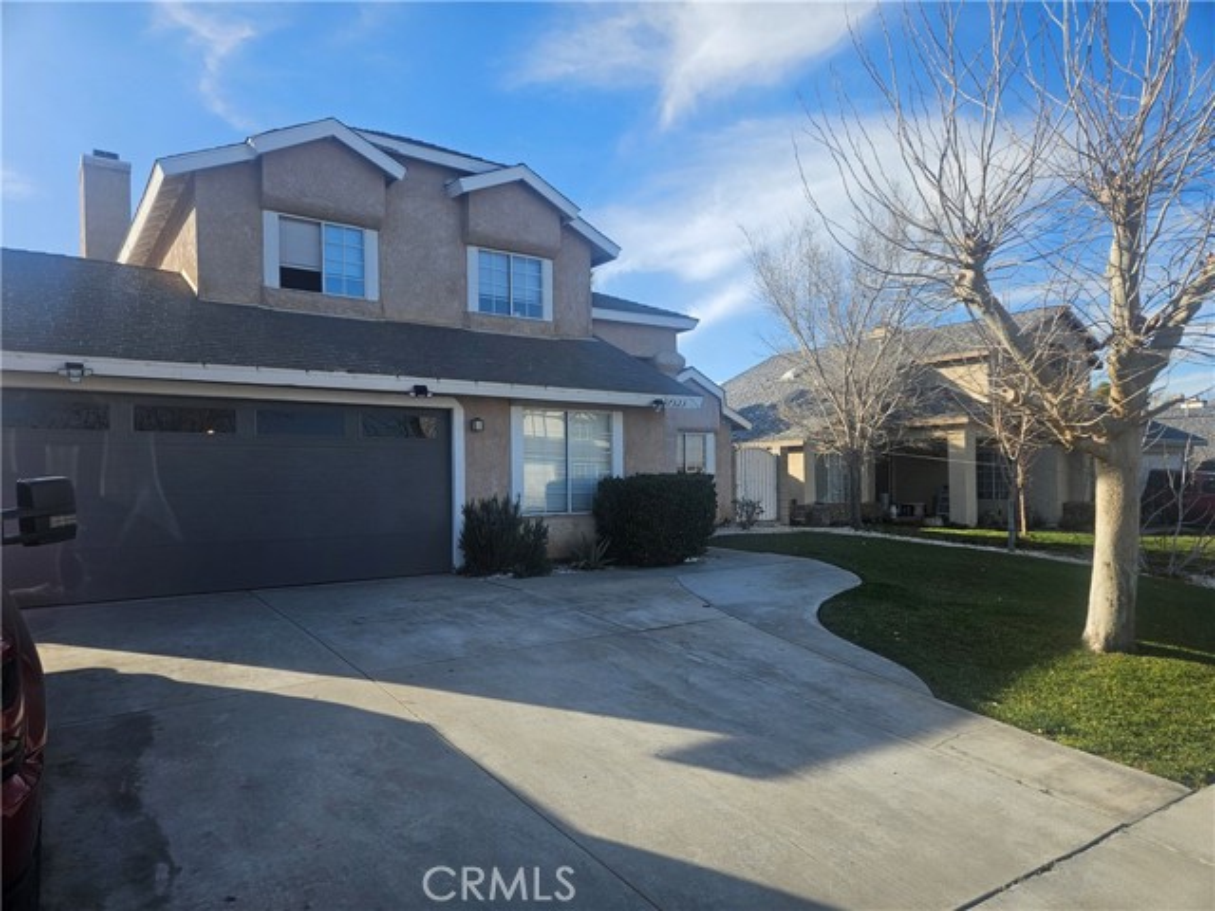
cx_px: 608
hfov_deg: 73.9
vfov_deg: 58.9
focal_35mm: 23
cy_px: 456
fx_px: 807
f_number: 1.8
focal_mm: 5.4
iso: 25
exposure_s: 1/978
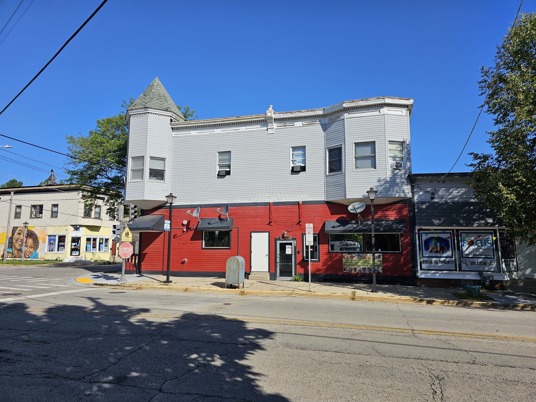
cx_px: 268
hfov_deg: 73.9
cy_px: 201
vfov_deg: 58.9
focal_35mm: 23
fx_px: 356
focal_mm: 6.3
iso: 10
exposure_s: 1/1108
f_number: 1.7
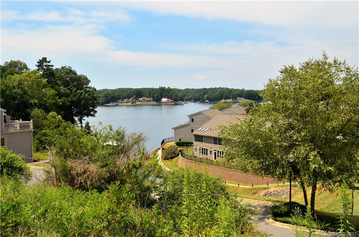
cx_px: 180
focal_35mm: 36
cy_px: 118
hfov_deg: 53.3
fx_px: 358
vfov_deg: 36.7
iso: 200
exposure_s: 1/400
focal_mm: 24
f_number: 11
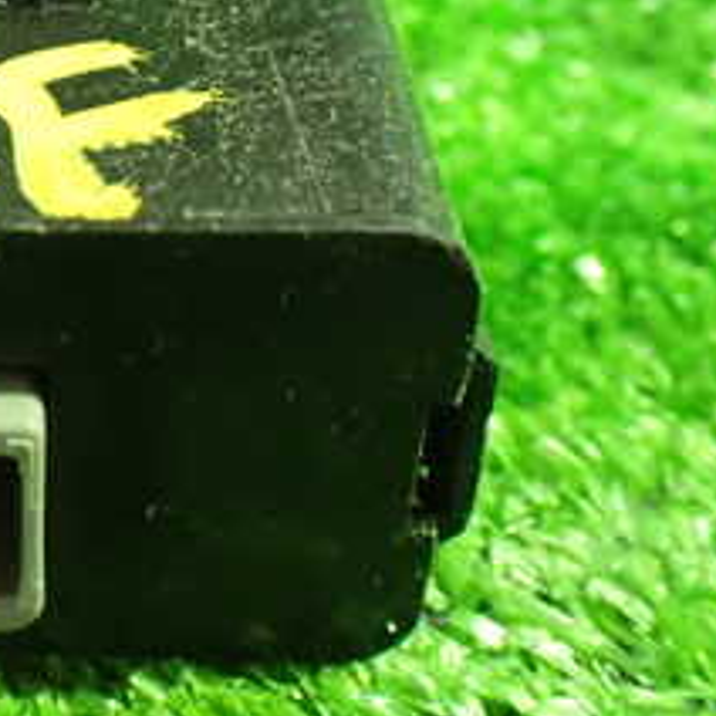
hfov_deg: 20.9
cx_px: -223
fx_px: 1755
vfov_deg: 22.7
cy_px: 135
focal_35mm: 75
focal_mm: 5.4
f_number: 2.3
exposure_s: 1/30
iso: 1600
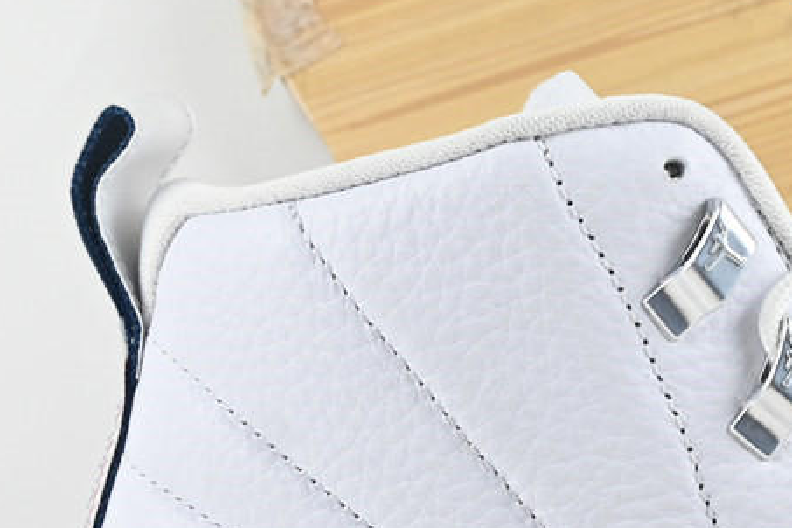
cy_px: 593
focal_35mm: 99
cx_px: 900
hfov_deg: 19.6
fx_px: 2185
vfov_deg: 13.5
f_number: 5
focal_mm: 25
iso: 400
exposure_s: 1/125
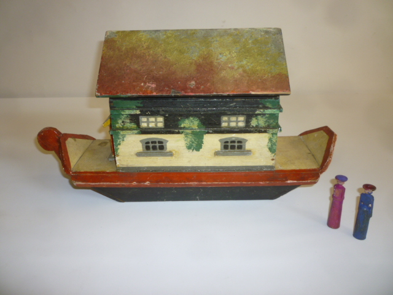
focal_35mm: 29
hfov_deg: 61.7
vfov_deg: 48.2
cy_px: 148
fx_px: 329
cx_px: 196
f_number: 3.3
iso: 100
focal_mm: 5.2
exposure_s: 1/30
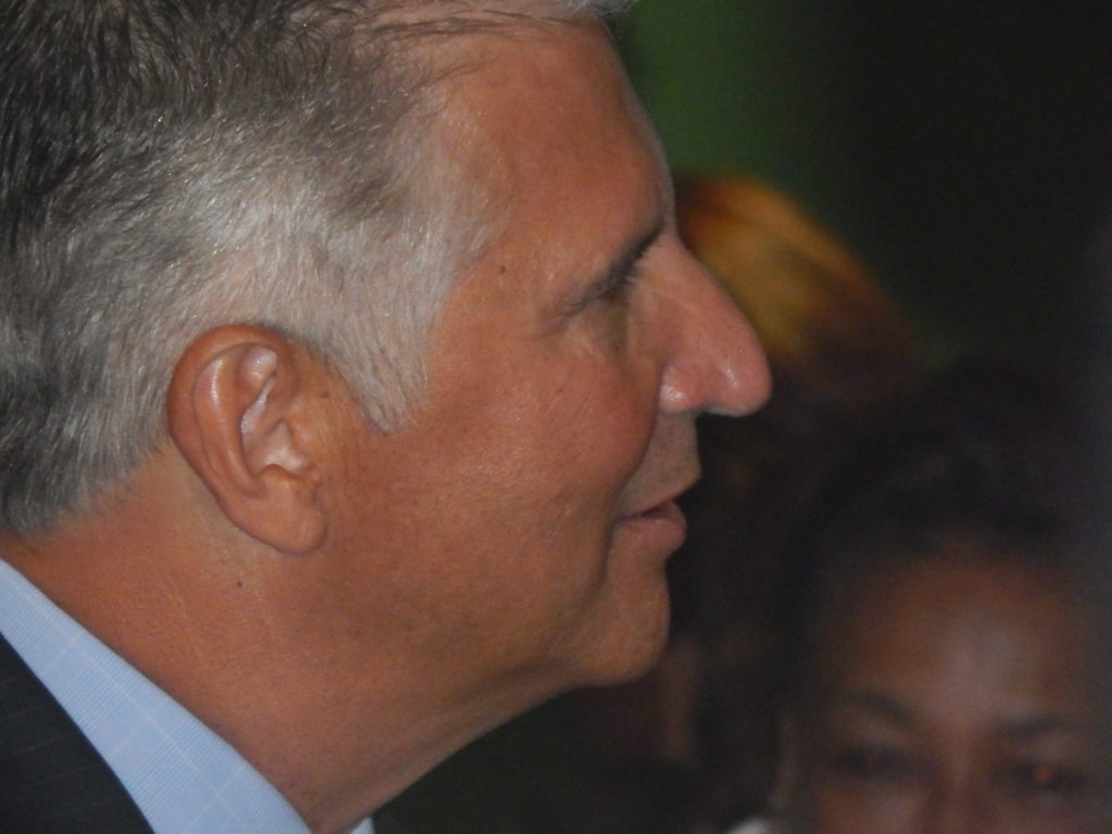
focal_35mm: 675
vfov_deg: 2.2
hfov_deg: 2.9
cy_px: 417
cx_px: 556
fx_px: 21684
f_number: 5.8
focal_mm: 120
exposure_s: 1/125
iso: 1600
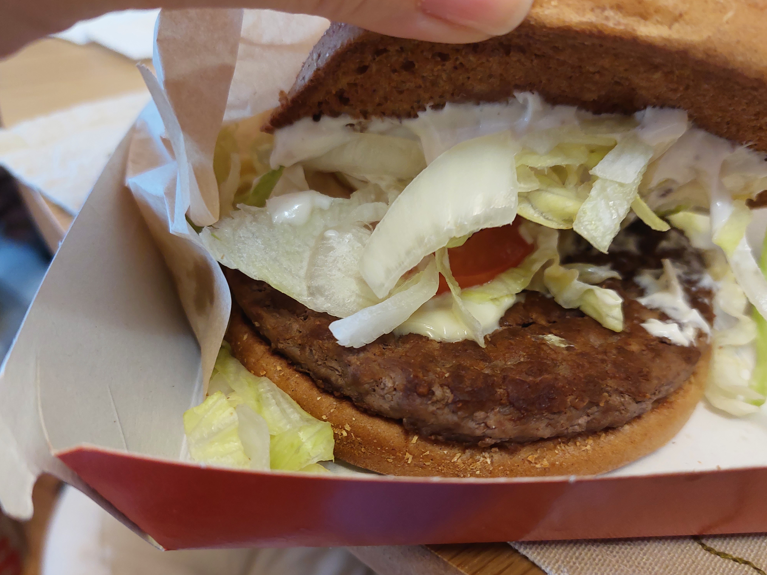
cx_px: 387
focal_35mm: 28
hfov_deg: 63.4
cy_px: 327
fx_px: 620
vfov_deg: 49.6
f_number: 1.8
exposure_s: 1/25
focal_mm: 5.23
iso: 400
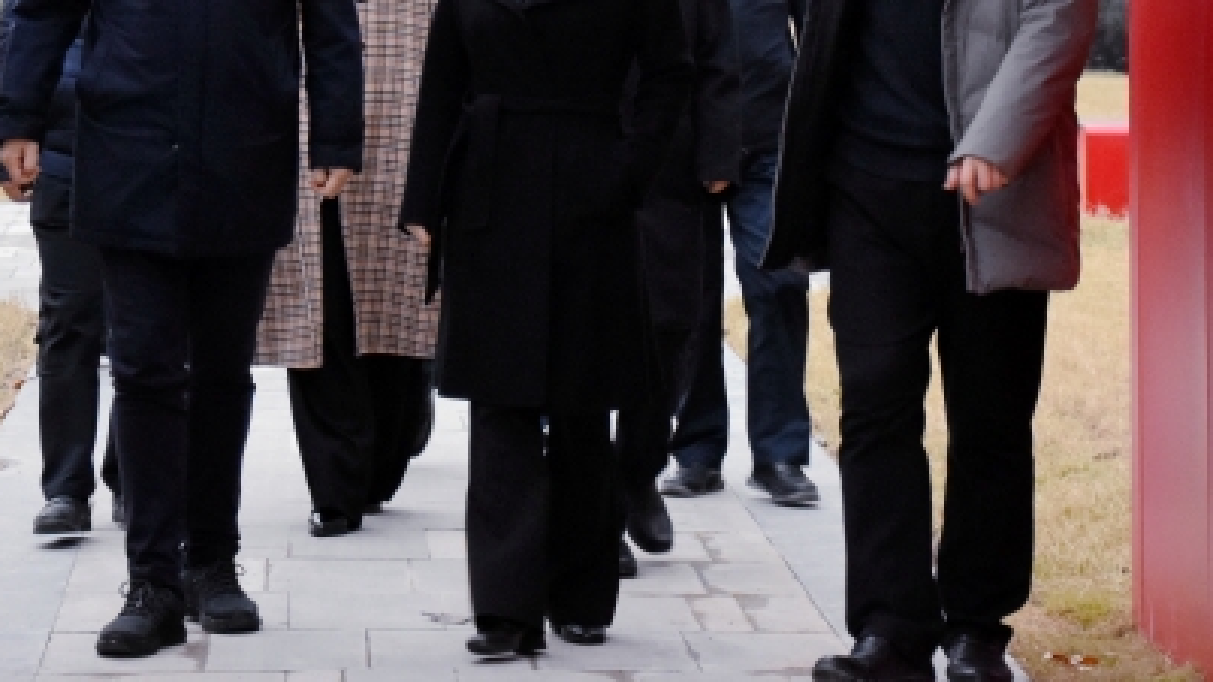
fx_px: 3923
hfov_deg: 17.6
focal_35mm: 122
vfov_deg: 9.9
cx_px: 498
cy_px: 110
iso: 1600
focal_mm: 52
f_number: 5
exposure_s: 1/80
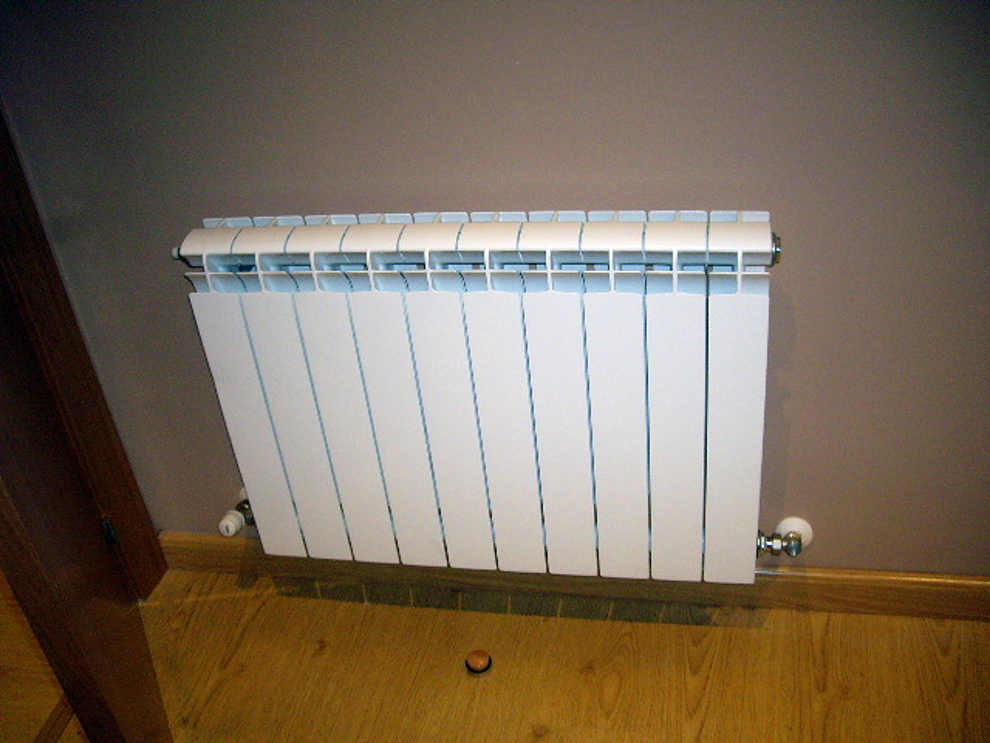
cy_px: 372
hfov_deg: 49.0
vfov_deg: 37.7
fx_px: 1087
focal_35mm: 38
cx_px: 495
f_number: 2.7
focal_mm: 6.2
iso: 200
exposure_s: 1/40
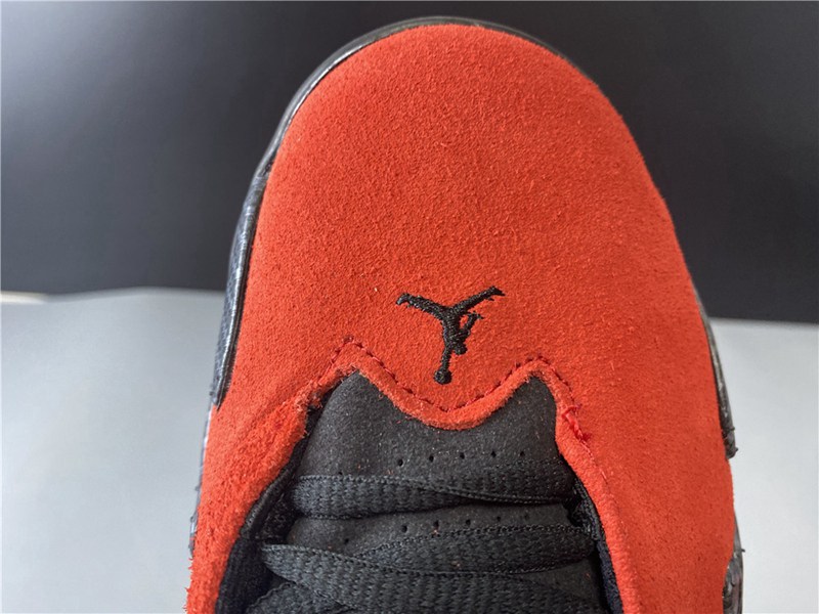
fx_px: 615
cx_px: 410
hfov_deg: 67.3
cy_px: 307
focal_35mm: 26
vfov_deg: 53.1
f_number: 1.8
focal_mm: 4.25
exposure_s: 1/50
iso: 160
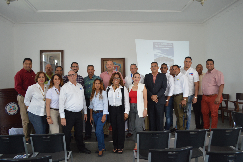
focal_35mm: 27
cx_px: 122
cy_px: 81
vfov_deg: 47.8
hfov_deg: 67.4
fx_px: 182
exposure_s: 1/40
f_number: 3.5
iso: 400
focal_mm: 18
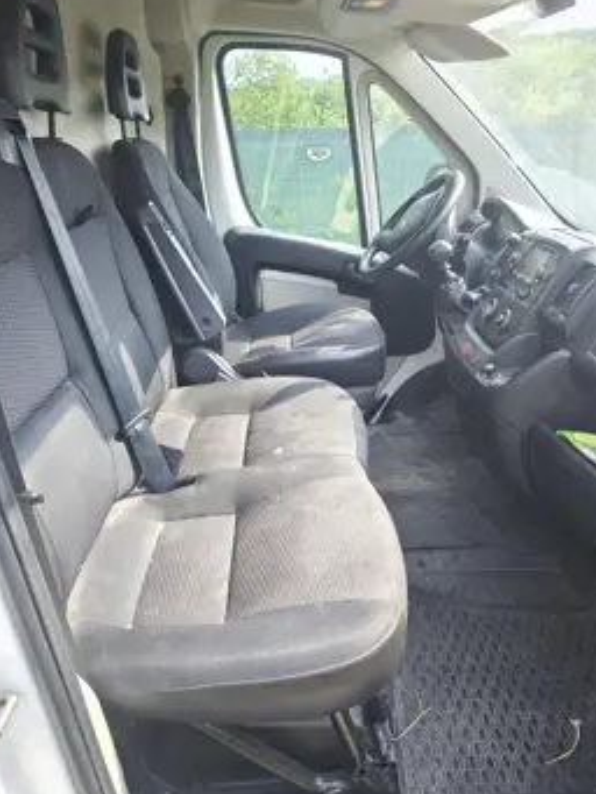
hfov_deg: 51.4
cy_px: 354
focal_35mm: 27
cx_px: 291
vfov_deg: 65.1
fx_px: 619
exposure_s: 1/117
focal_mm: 6.57
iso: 50
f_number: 1.6
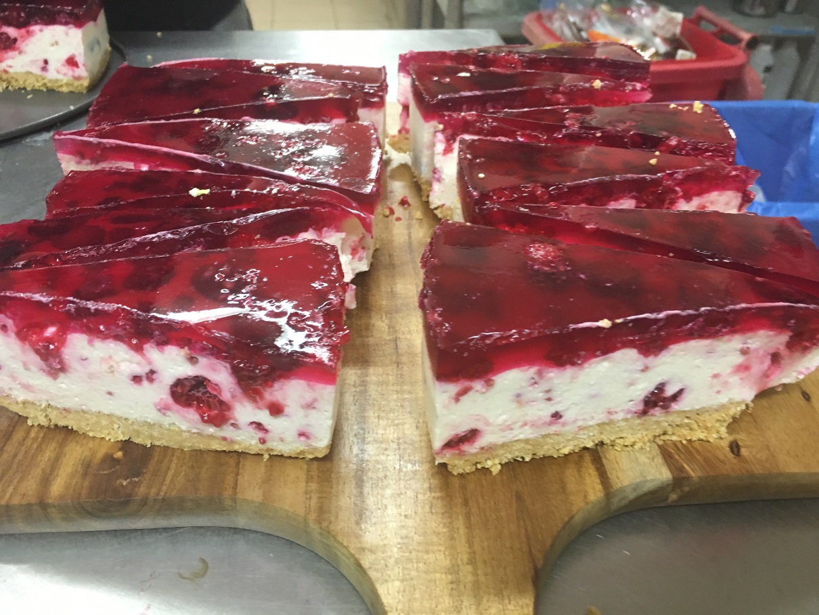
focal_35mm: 29
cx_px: 410
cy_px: 308
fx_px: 686
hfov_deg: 61.6
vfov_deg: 48.2
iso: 200
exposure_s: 1/33
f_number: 2.2
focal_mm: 4.15
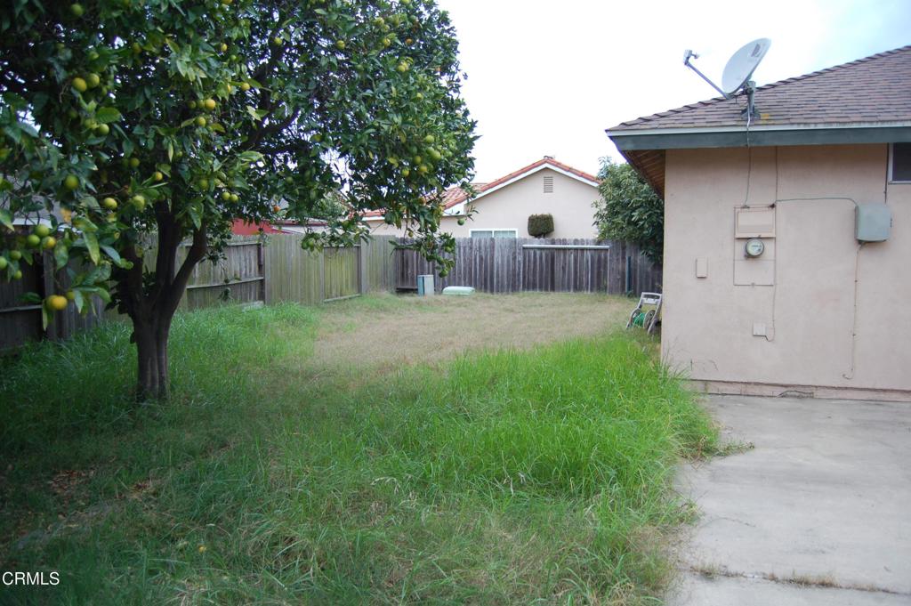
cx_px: 456
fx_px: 683
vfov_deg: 47.9
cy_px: 303
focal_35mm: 27
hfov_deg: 67.4
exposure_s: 1/100
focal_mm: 18
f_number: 5
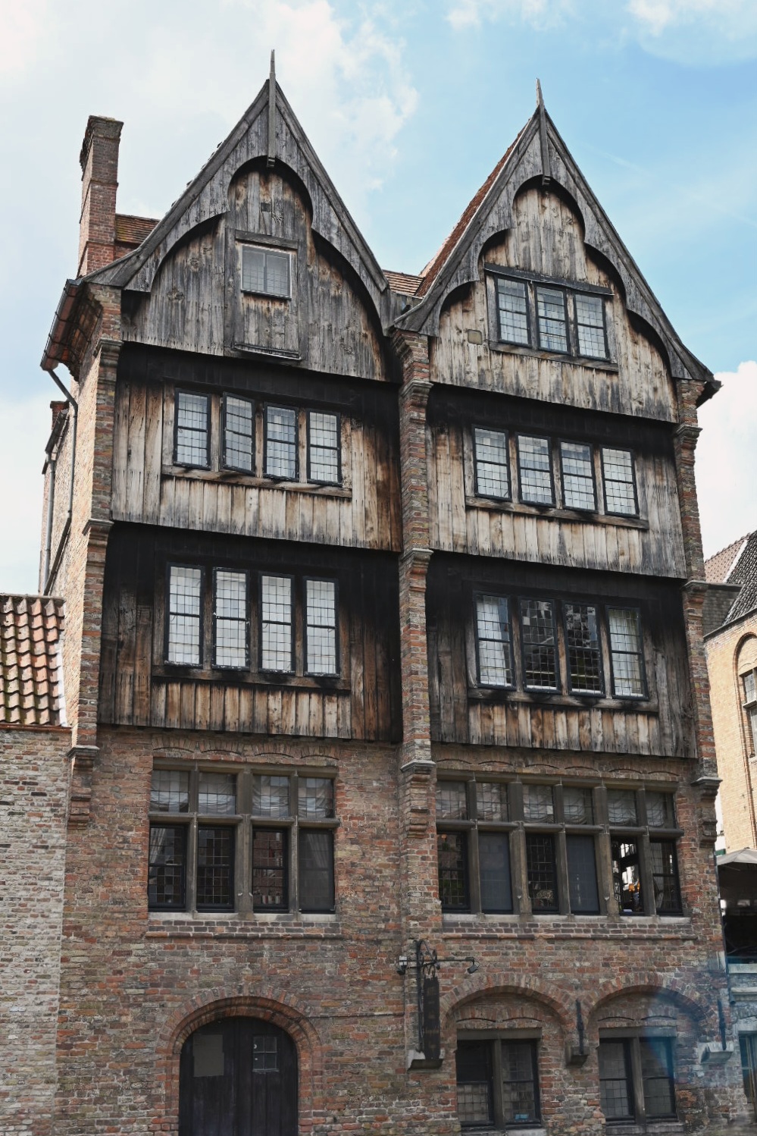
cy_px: 568
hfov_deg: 33.4
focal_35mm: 40
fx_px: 1261
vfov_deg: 48.5
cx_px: 378
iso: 400
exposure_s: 1/400
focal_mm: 40
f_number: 10
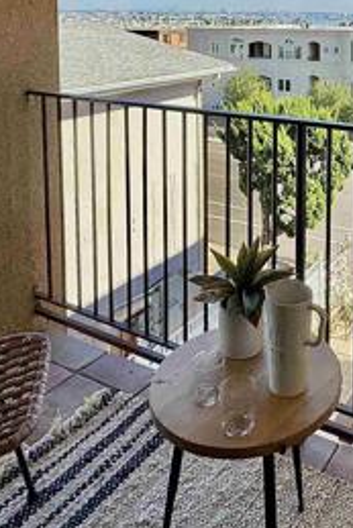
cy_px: 45
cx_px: 345
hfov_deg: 34.0
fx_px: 529
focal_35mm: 36
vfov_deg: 47.3
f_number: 2.2
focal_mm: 2.22
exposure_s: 1/1368
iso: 50
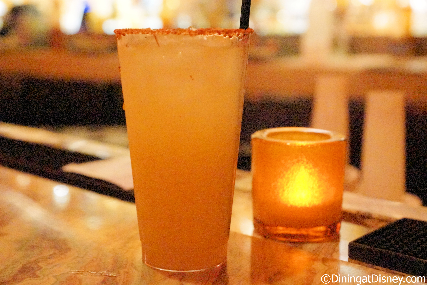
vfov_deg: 22.6
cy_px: 142
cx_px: 214
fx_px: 712
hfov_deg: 33.4
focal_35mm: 60
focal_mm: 40
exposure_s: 1/100
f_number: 4
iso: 12800
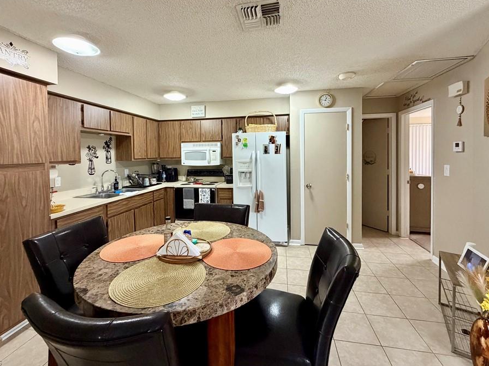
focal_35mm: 16
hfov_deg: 94.5
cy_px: 158
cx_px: 240
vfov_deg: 77.7
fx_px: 226
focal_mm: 2.22
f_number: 2.2
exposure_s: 1/60
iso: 500
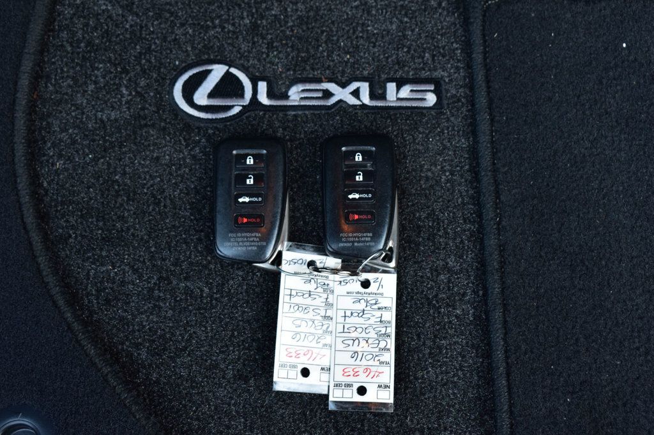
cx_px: 327
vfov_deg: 26.5
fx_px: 926
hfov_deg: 38.9
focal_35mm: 51
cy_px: 218
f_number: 7.1
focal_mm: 34
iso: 400
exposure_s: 1/30
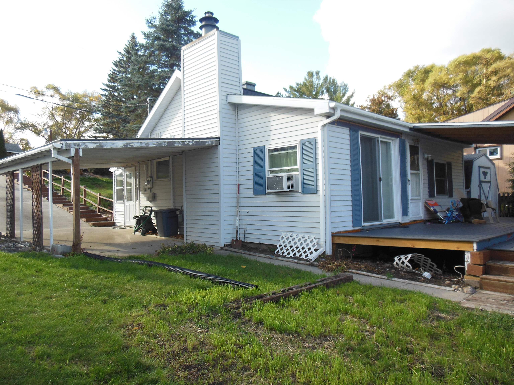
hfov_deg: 69.4
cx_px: 257
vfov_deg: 54.9
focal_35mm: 25
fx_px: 371
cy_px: 192
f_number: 3.2
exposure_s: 1/320
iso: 125
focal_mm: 4.5
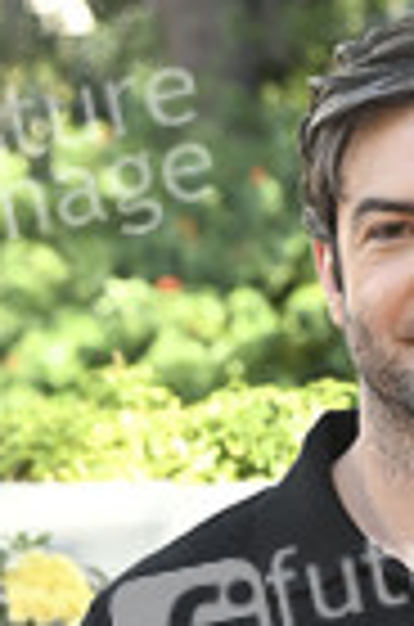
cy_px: 851
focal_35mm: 210
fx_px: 3640
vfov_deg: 9.6
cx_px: 472
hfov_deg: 6.5
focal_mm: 73
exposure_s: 1/320
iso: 640
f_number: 5.6
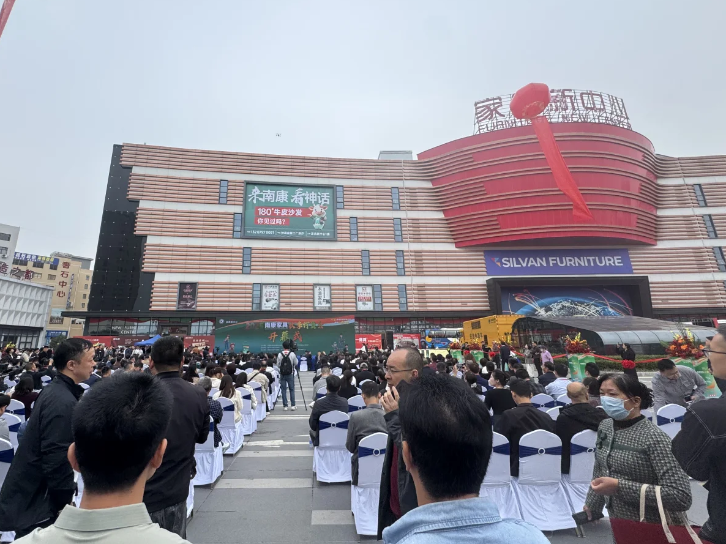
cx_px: 320
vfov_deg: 74.6
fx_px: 356
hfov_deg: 90.6
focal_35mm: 17
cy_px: 253
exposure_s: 1/596
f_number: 2.2
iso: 50
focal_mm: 2.22
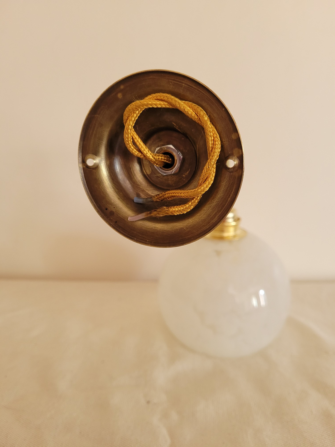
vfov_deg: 67.3
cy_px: 224
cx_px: 168
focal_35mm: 26
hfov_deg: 53.1
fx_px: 335
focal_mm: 5.4
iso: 320
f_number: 1.8
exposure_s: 1/100
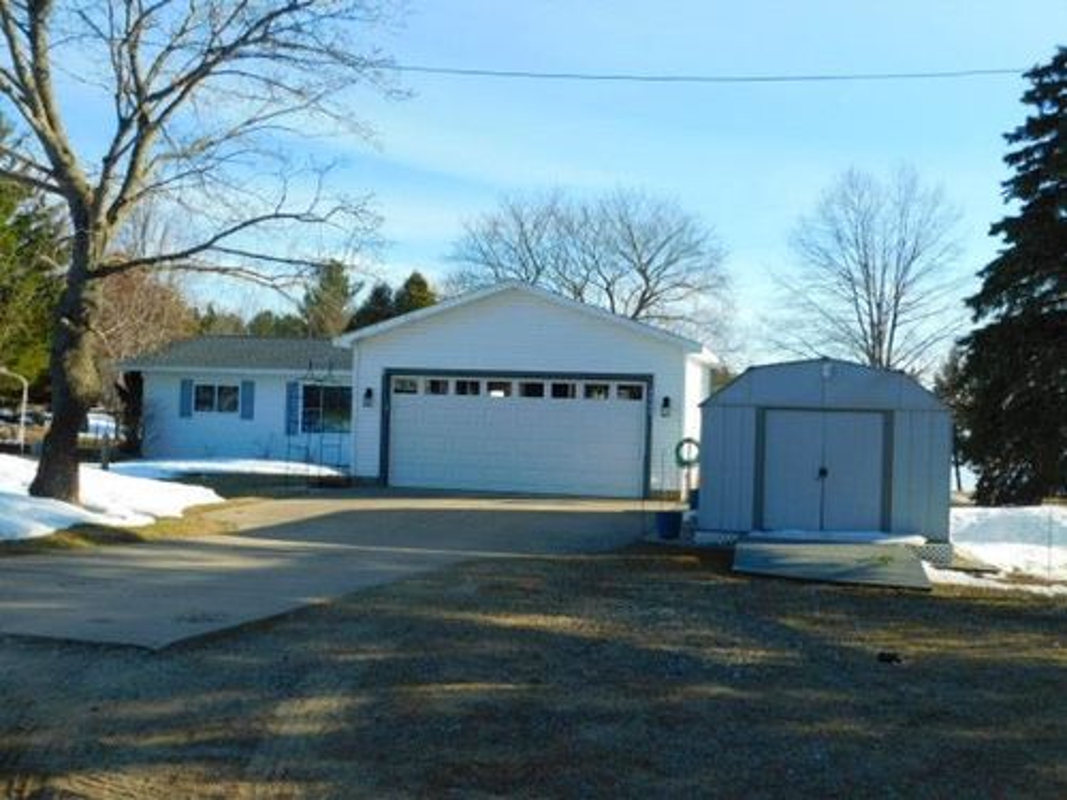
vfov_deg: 39.7
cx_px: 534
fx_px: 1110
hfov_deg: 51.4
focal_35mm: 36
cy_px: 400
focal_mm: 6.3
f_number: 3.5
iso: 125
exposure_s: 1/800
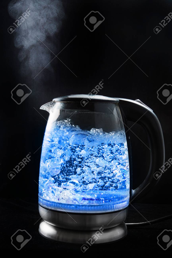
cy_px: 129
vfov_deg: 37.9
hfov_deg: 25.7
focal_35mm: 52
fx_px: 376
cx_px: 86
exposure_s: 1/160
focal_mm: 35
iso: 100
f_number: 11
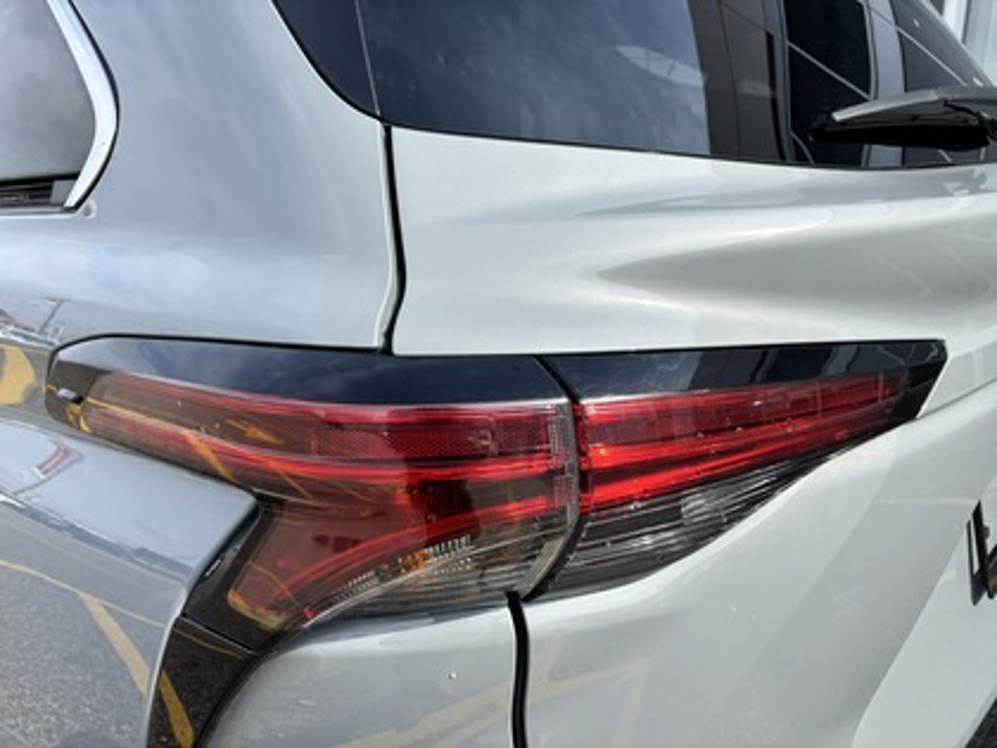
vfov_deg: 53.1
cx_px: 498
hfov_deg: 67.3
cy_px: 374
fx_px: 749
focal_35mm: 26
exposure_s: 1/2062
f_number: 1.6
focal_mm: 5.96
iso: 50
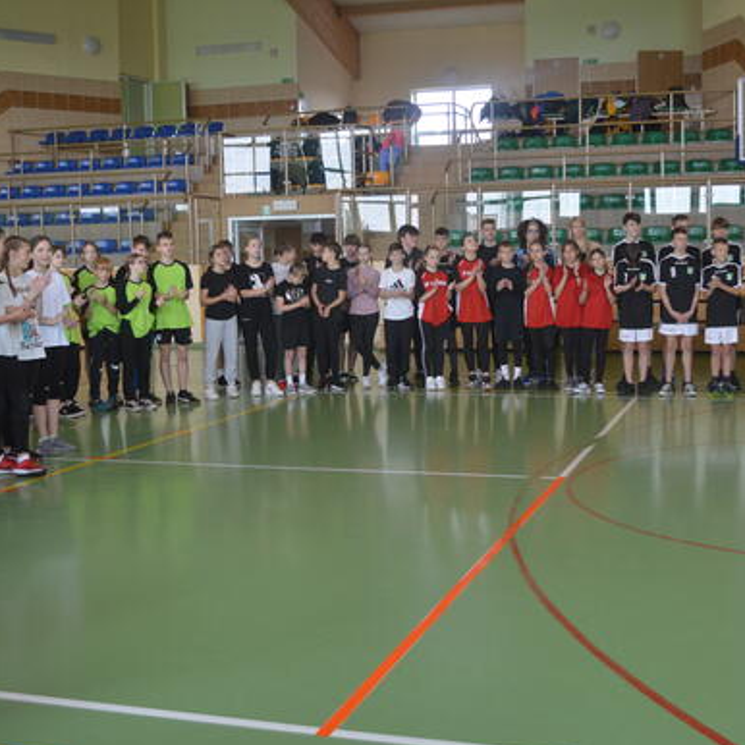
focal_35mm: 48
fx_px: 1169
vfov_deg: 35.4
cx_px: 423
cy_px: 372
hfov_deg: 35.3
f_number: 4.5
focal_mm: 24
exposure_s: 1/80
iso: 400
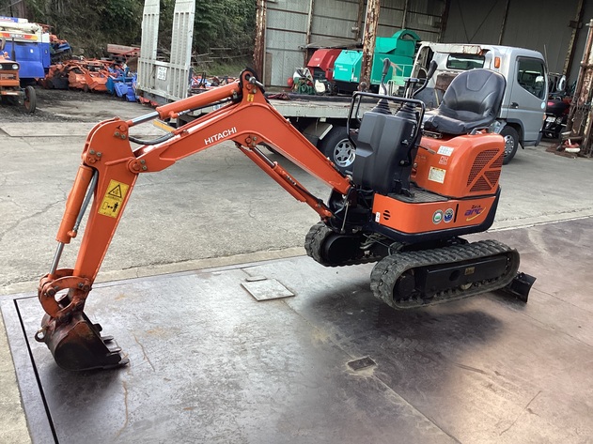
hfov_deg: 58.4
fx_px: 531
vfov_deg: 45.4
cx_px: 296
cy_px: 222
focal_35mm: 31
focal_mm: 3.3
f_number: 2.4
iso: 80
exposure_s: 1/100
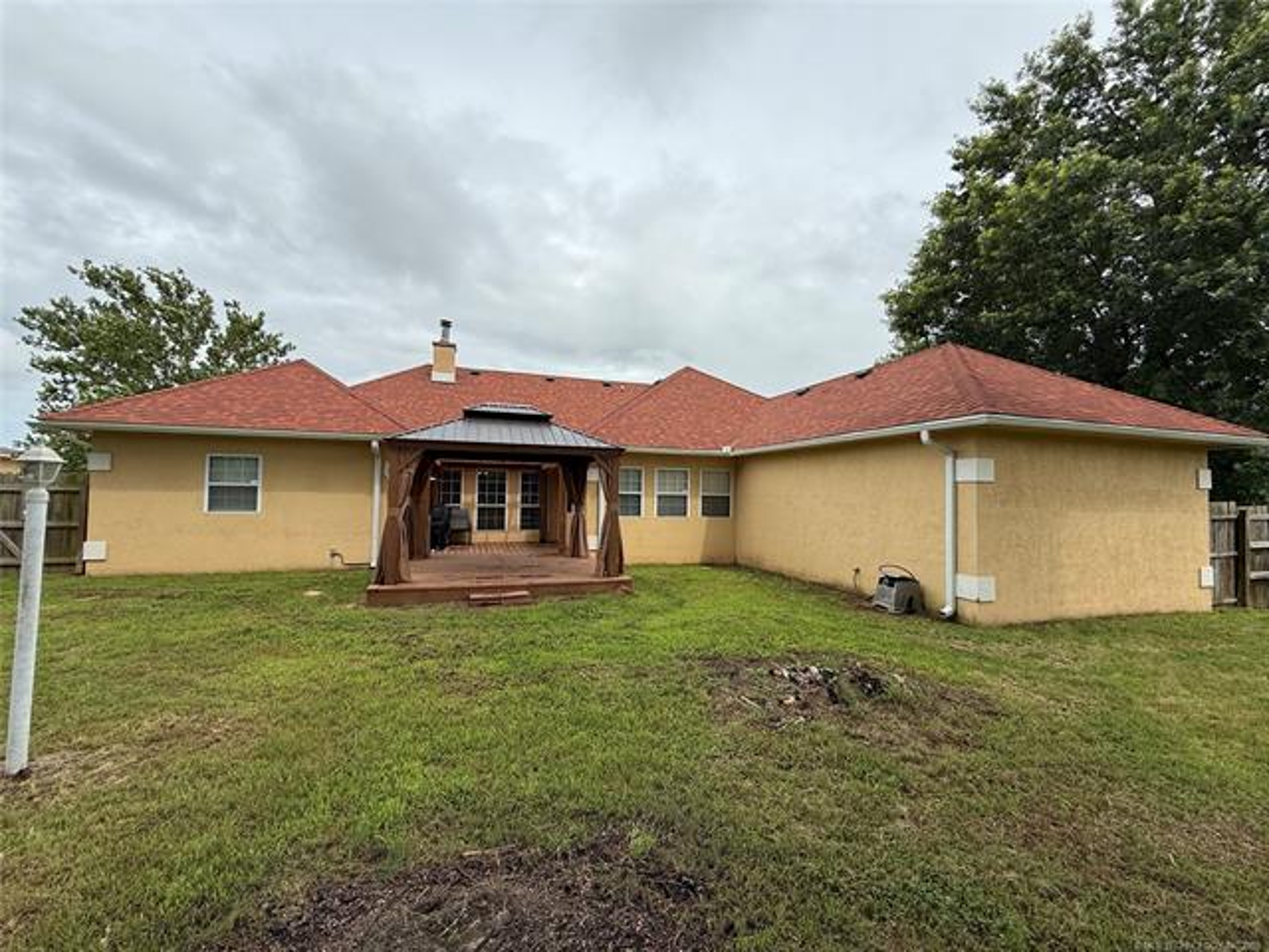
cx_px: 634
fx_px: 513
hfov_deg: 102.1
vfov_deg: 85.7
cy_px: 476
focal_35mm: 14
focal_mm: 2.22
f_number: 2.2
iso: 50
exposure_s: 1/2237
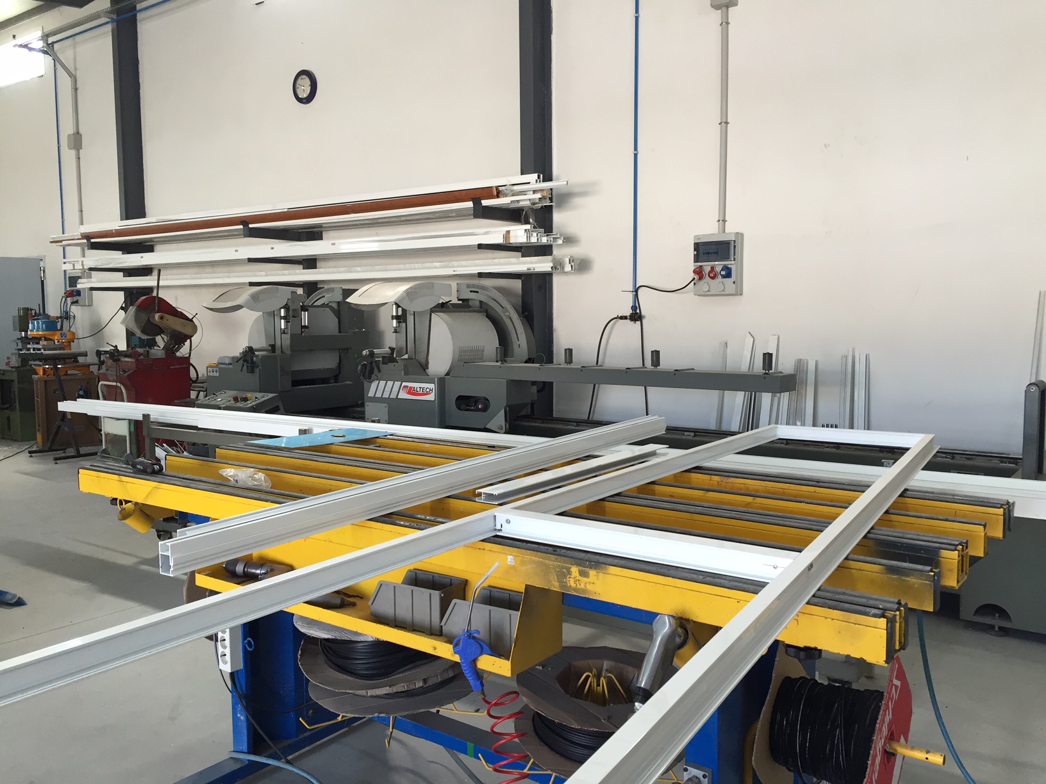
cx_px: 523
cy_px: 392
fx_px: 876
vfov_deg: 48.2
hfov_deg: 61.7
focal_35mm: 29
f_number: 2.2
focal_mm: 4.15
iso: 32
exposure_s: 1/33
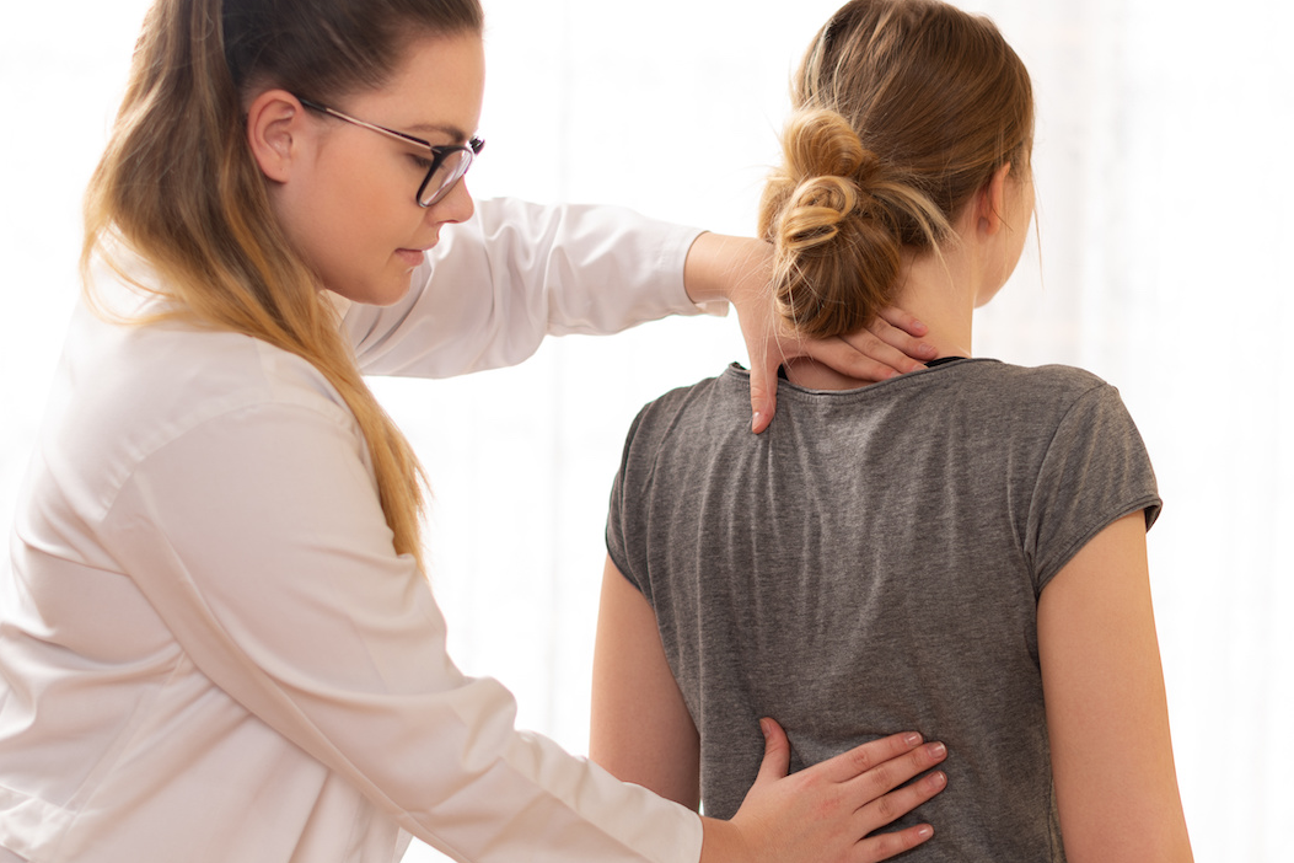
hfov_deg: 26.6
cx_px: 812
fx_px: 2732
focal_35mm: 76
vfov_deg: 17.9
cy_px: 539
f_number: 2
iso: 40
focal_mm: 50
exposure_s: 1/160
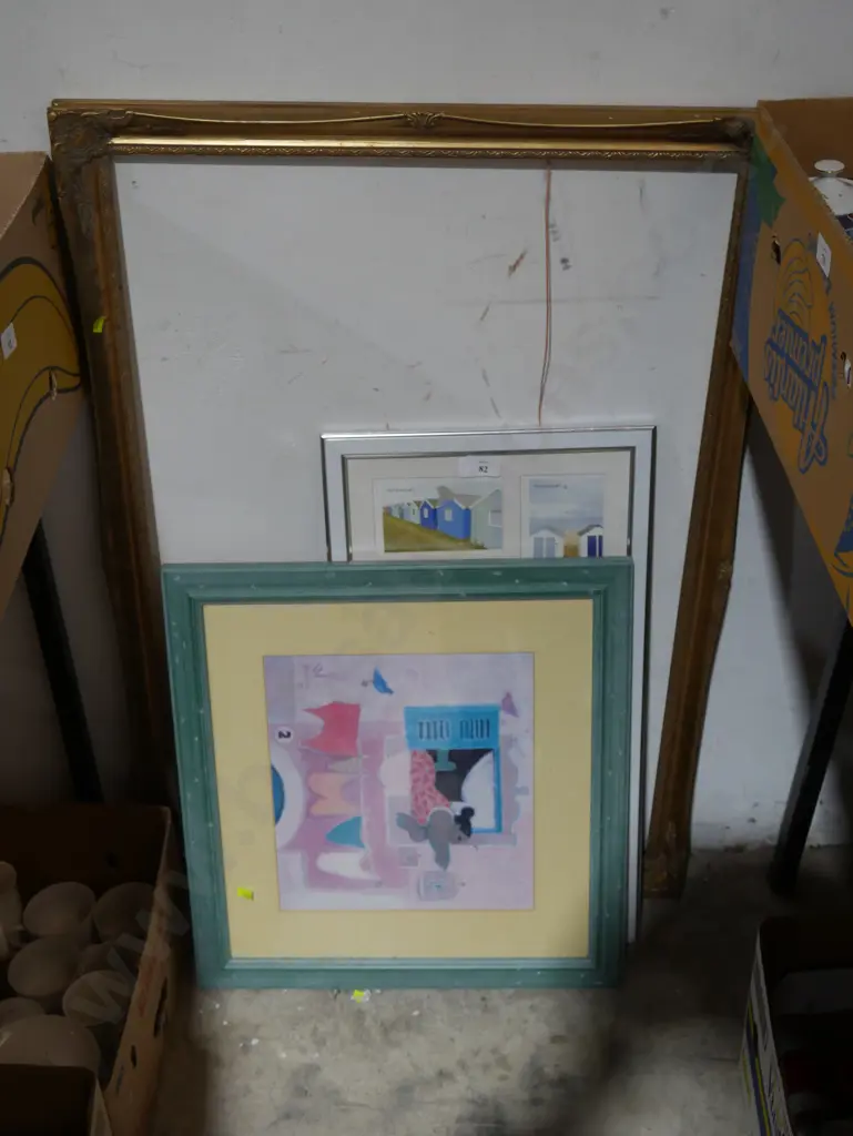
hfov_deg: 34.4
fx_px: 1379
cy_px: 568
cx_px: 426
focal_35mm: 42
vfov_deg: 44.8
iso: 640
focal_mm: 21
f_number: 4.6
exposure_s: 1/60
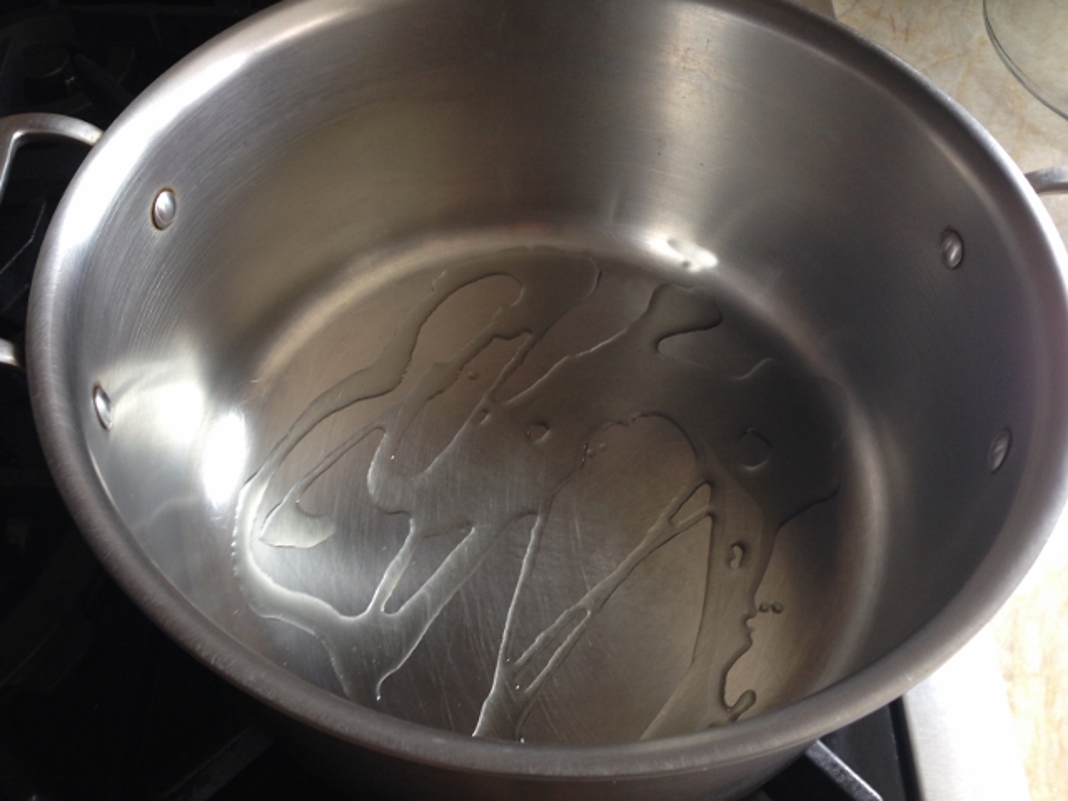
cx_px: 534
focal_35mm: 33
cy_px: 400
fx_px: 1018
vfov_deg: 42.9
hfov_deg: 55.4
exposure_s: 1/40
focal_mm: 4.12
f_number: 2.4
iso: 50
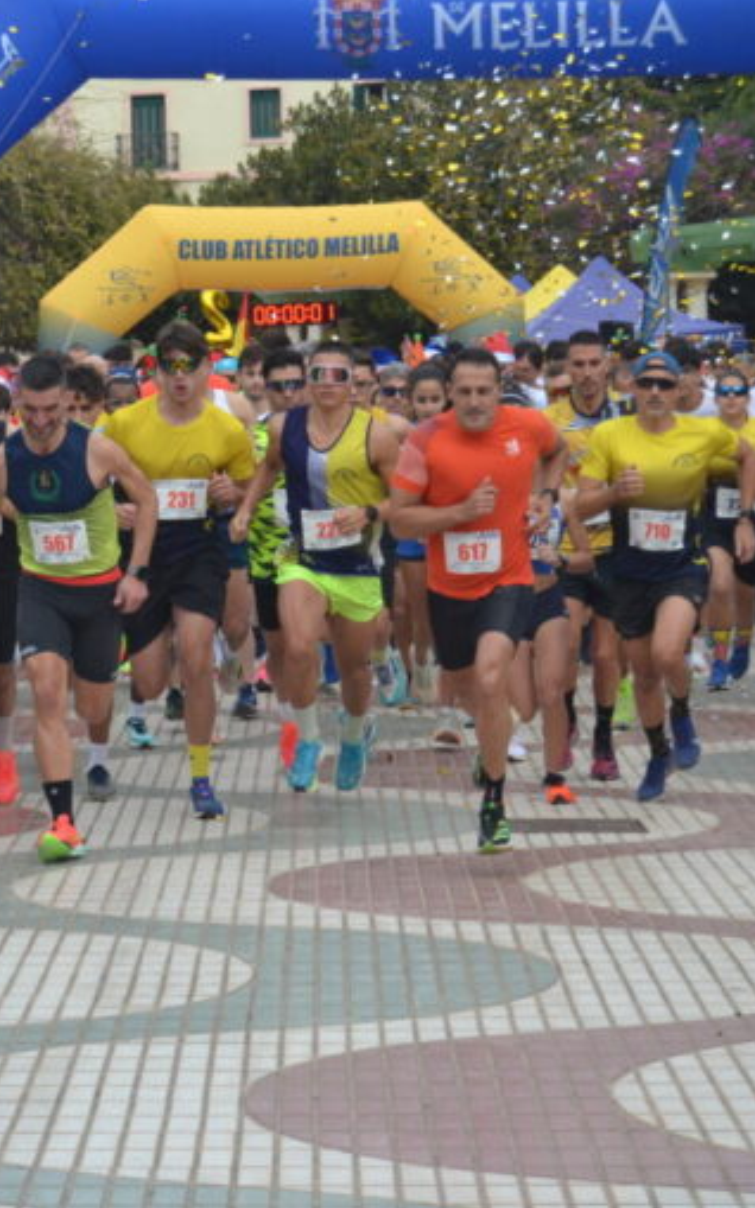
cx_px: 76
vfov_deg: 16.5
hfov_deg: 10.3
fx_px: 4175
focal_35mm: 127
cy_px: 603
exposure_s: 1/500
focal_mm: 55
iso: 560
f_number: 5.6
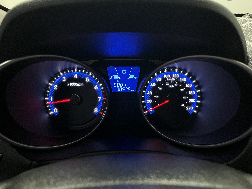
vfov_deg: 53.1
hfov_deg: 67.3
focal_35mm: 26
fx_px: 189
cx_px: 126
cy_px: 94
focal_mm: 5.1
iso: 800
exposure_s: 1/30
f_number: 1.6
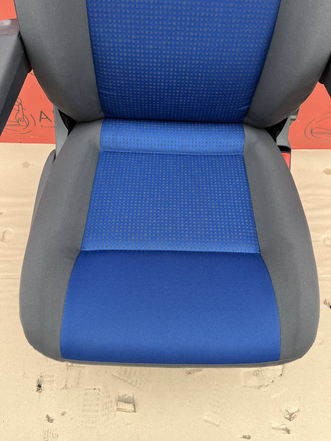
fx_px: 331
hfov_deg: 53.1
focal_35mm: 26
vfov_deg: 67.3
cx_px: 166
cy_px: 220
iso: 125
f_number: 1.6
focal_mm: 5.1
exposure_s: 1/121
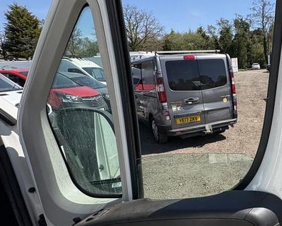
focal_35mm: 31
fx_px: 259
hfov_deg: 51.2
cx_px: 248
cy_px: 155
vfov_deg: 46.2
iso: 50
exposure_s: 1/1420
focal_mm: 2.22
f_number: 2.2
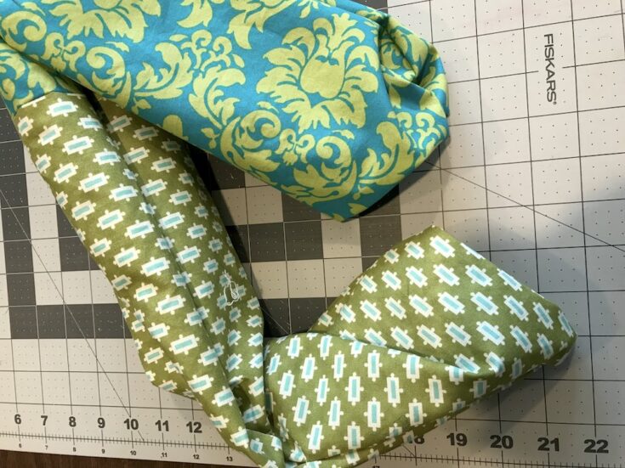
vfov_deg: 49.7
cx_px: 312
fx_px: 505
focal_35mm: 28
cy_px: 234
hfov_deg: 63.5
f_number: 1.8
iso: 32
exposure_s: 1/30
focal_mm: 3.99
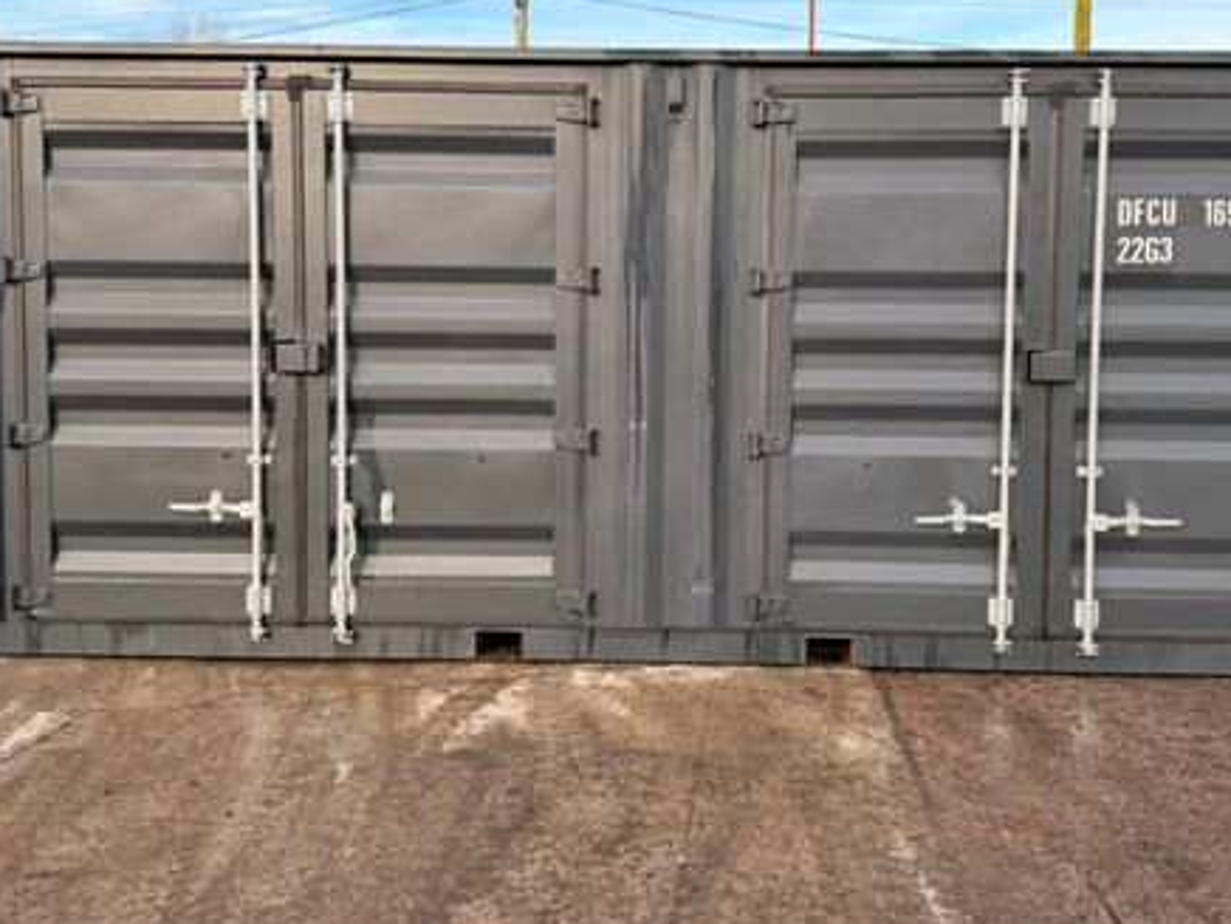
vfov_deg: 42.8
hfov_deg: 55.2
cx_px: 680
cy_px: 376
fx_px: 1174
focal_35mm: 33
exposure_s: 1/632
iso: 100
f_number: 1.78
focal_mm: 6.76
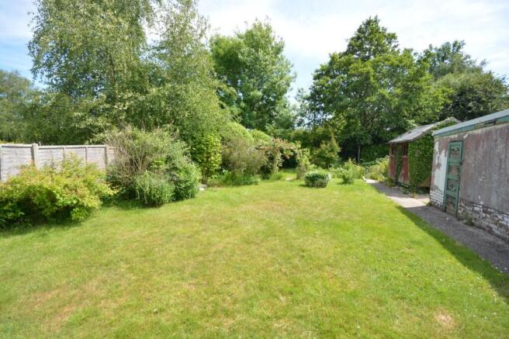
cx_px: 254
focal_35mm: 15
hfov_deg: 100.4
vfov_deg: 77.3
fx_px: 212
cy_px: 170
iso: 400
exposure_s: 1/400
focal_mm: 10
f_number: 8
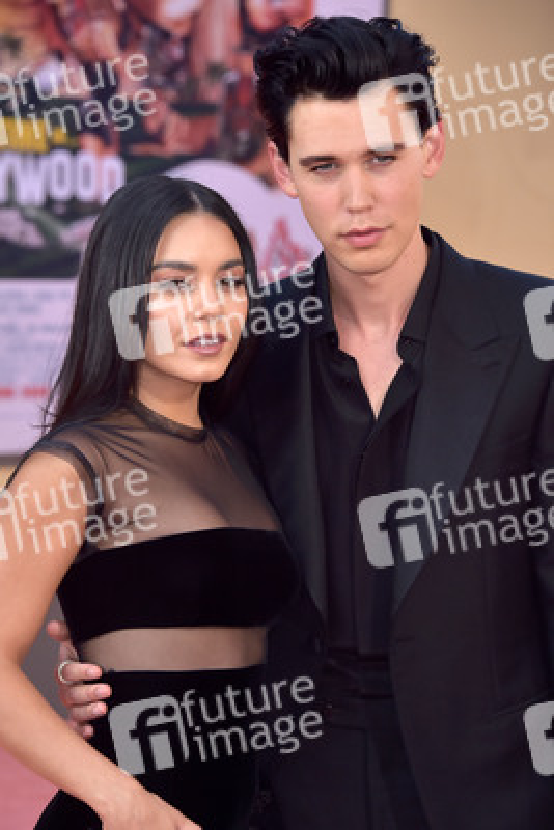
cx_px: 277
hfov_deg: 10.2
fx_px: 3113
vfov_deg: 15.2
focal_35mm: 135
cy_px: 415
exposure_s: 1/250
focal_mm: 135
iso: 500
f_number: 7.1
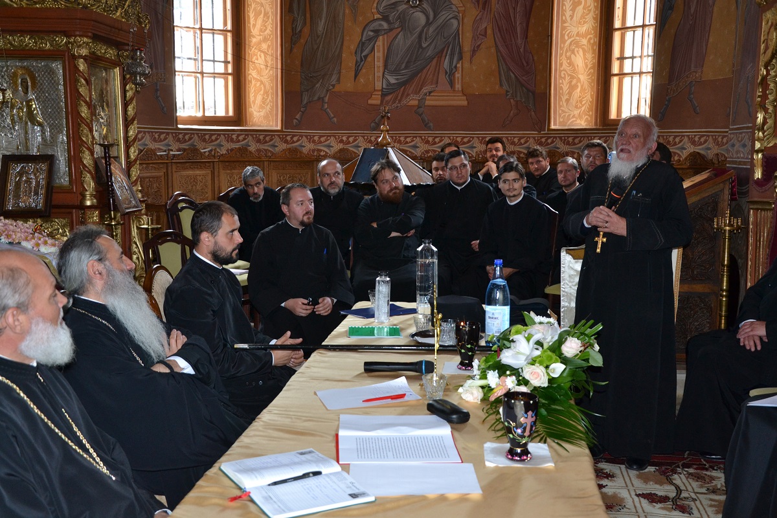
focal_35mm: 42
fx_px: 906
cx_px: 388
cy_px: 259
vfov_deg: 31.9
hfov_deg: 46.4
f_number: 4
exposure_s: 1/60
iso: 720
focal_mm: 28
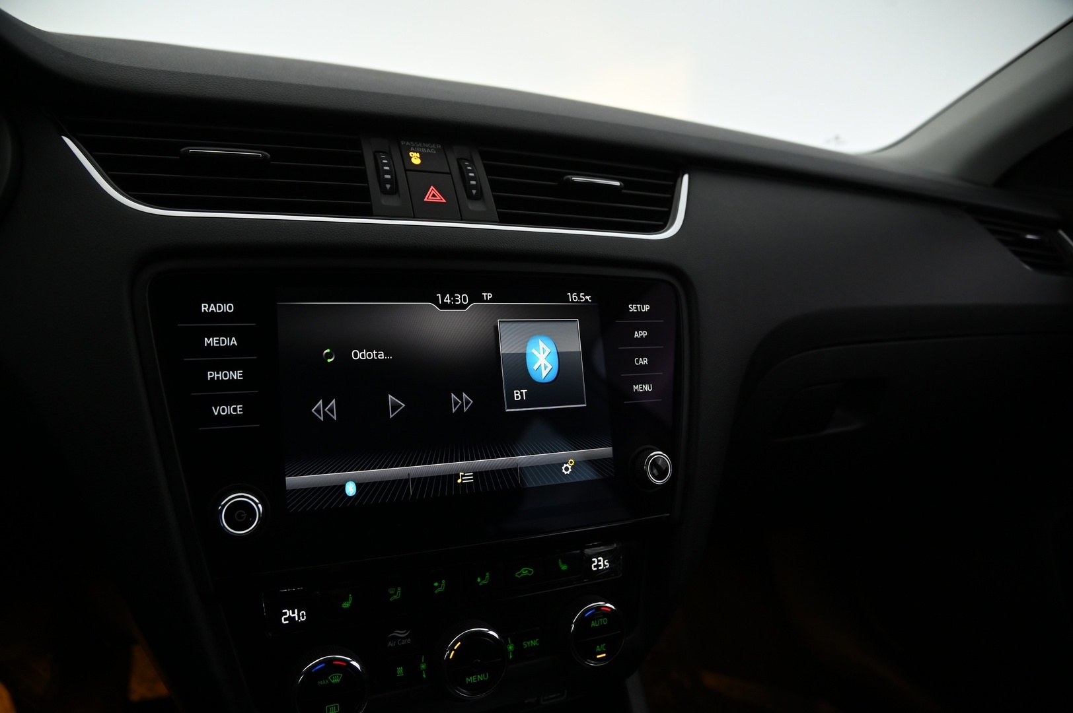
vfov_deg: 53.1
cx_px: 536
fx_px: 715
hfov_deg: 73.8
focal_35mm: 24
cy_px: 356
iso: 1250
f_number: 4
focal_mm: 24
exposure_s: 1/60
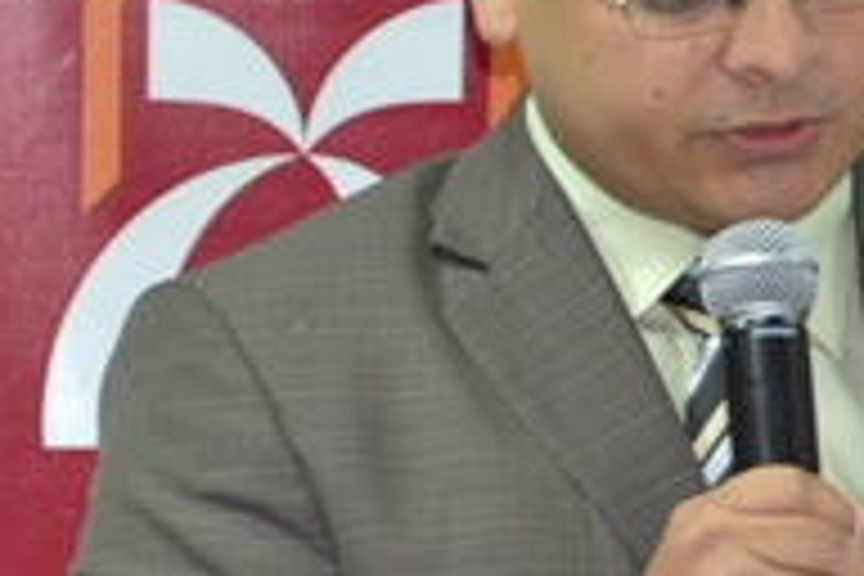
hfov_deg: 7.5
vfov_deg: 5.0
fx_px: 6591
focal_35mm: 275
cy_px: 353
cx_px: 315
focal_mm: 55
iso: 800
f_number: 5.6
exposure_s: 1/30
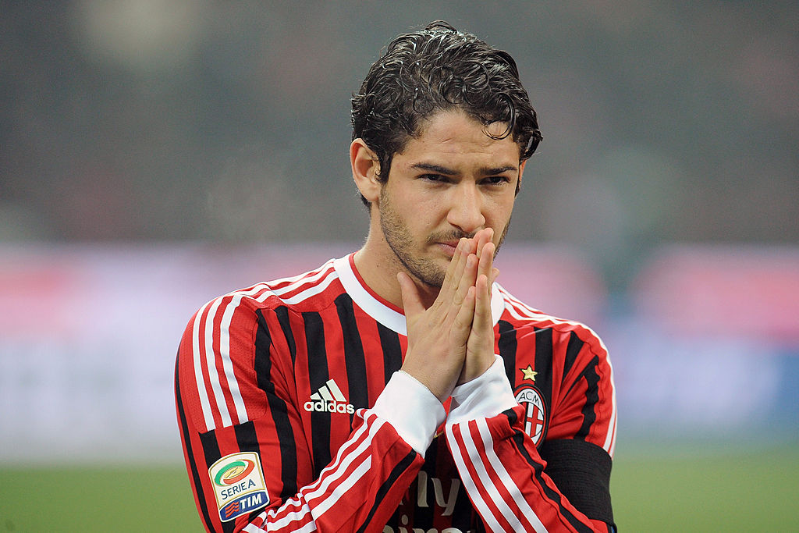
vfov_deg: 3.3
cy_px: 266
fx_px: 9322
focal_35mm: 420
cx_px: 400
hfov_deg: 4.9
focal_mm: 420
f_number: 4
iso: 1600
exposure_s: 1/500
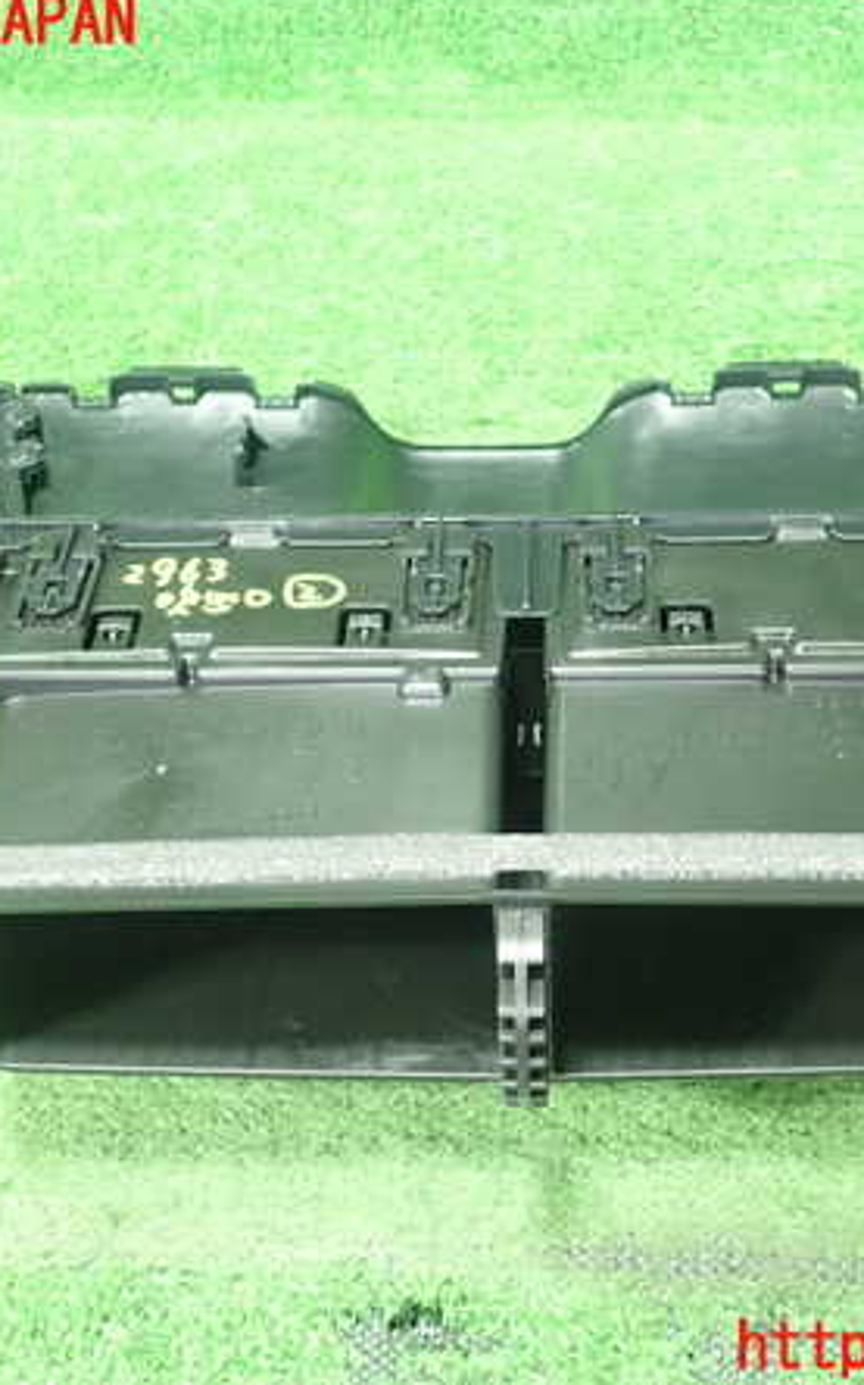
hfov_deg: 29.8
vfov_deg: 46.2
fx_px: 1622
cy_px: 686
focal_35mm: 43
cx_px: 505
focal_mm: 5.5
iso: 800
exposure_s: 1/60
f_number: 2.3
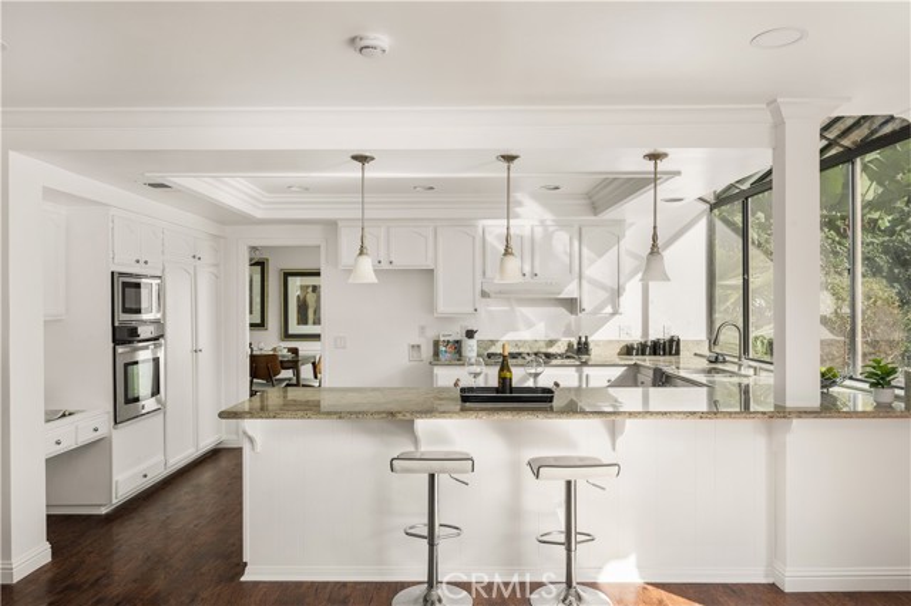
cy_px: 303
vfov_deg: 55.1
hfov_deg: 76.1
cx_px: 456
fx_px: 582
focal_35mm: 23
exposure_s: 1/100
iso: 100
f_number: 6.3
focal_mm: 23
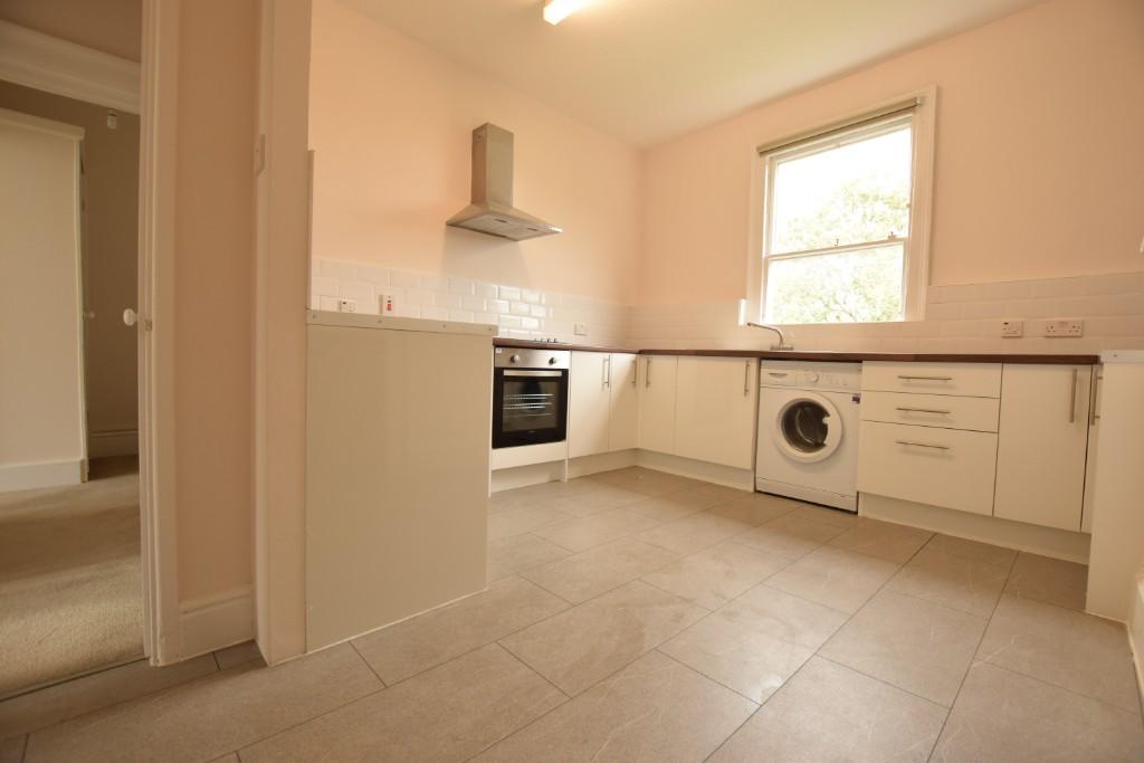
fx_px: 477
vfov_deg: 77.3
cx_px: 572
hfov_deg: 100.4
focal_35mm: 15
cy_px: 382
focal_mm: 10
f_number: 4.5
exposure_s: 1/60
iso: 450
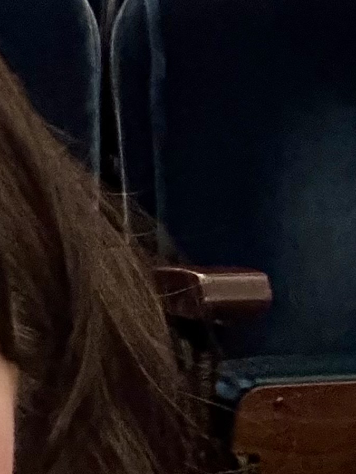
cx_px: -237
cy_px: 475
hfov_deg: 13.3
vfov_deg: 18.6
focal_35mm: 103
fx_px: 1411
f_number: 1.9
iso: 800
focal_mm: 2.69
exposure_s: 1/15
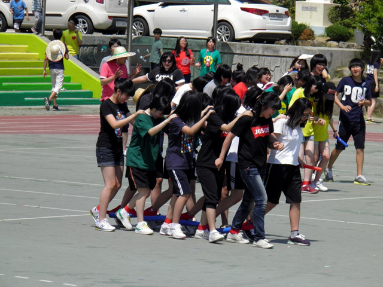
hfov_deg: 6.9
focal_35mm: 287
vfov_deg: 5.2
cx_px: 192
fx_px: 3175
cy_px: 144
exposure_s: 1/400
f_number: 6
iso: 50
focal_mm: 51.5
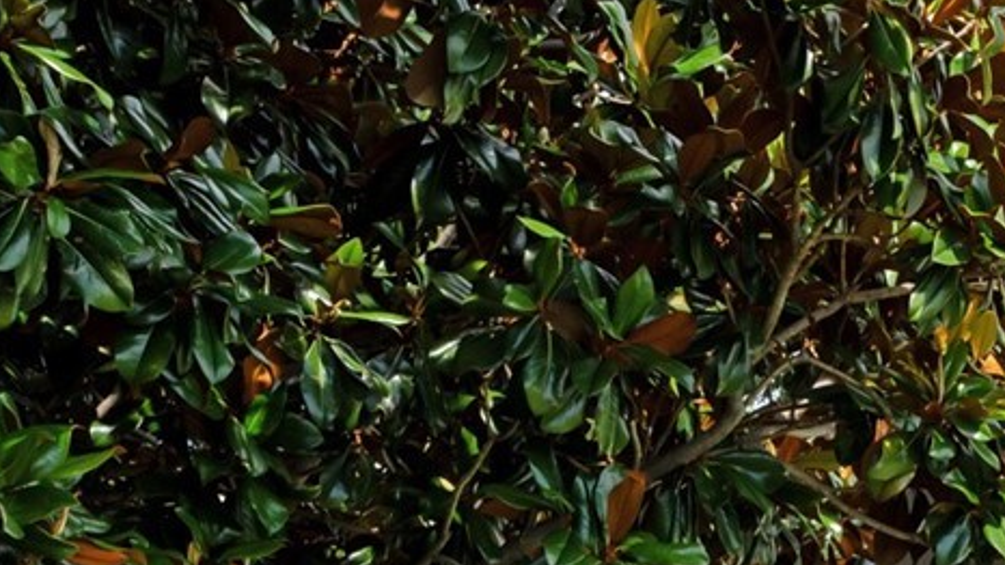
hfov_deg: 15.4
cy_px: 1355
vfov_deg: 8.9
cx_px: 1708
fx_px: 3281
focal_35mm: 123
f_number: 9
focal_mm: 26.9
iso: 250
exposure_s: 1/640
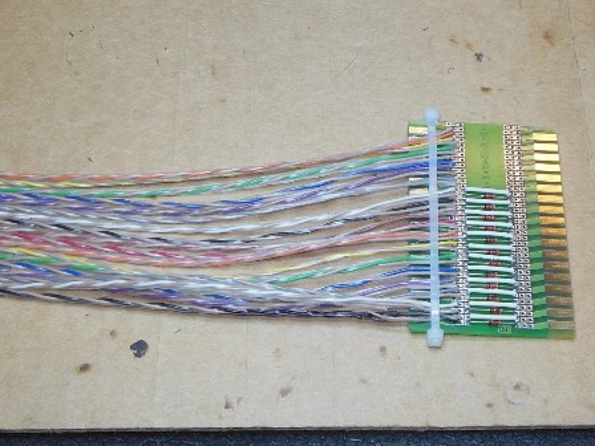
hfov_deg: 49.0
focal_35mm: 38
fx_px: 653
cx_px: 298
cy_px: 223
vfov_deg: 37.7
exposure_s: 1/60
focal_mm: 6.8
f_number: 3.6
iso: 125
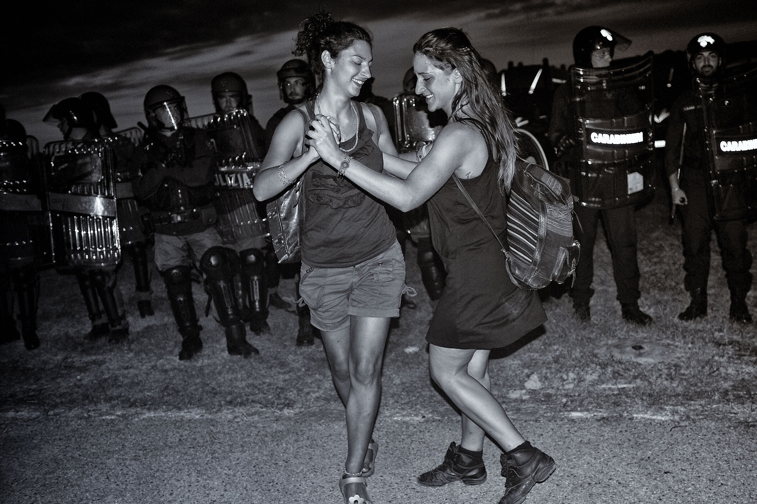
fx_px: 840
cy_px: 251
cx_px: 426
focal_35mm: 40
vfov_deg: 33.4
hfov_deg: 48.4
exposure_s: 1/60
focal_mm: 35
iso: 2000
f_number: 4
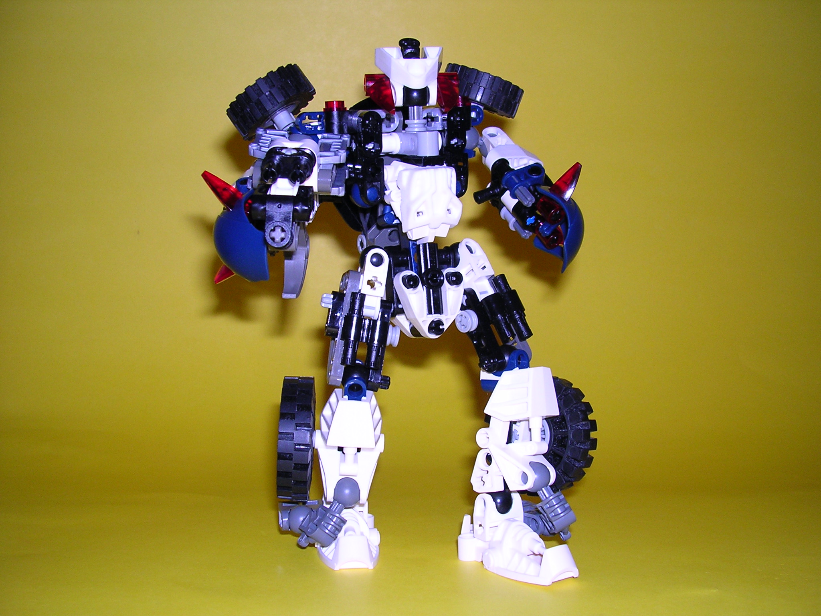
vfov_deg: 37.7
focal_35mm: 38
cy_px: 308
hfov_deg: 49.0
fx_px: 901
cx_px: 410
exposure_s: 1/60.1
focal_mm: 5.8
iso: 100
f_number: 2.8
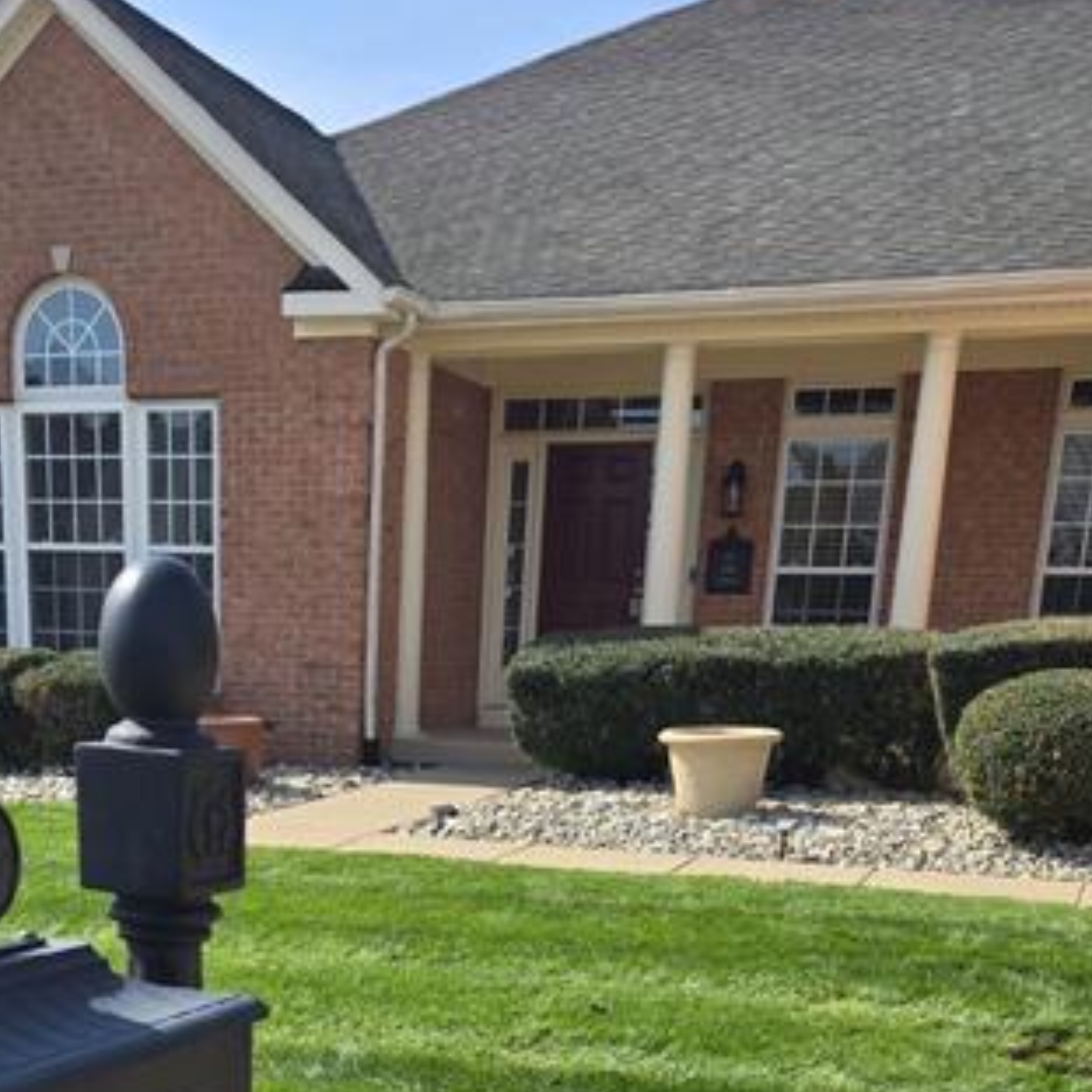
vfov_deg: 30.5
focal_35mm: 50
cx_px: 336
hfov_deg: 33.6
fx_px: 1785
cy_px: 1194
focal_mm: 5.4
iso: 25
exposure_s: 1/1252
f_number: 1.8
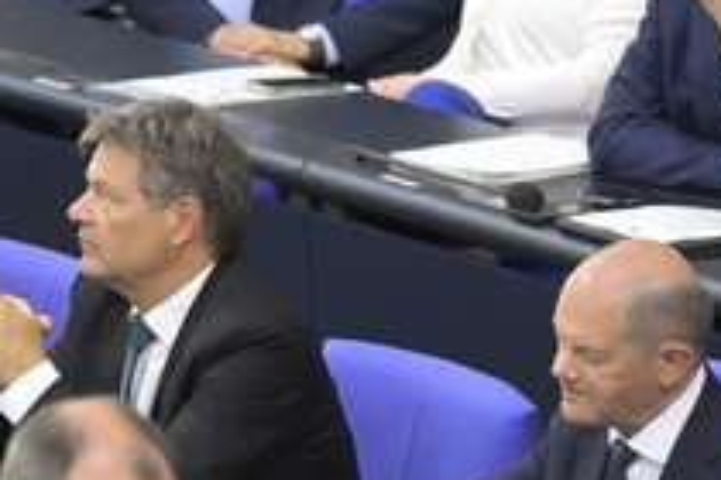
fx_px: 12456
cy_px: 370
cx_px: 225
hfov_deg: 3.3
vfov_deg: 2.2
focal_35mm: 622
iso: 8000
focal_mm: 290
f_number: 5.6
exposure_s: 1/400
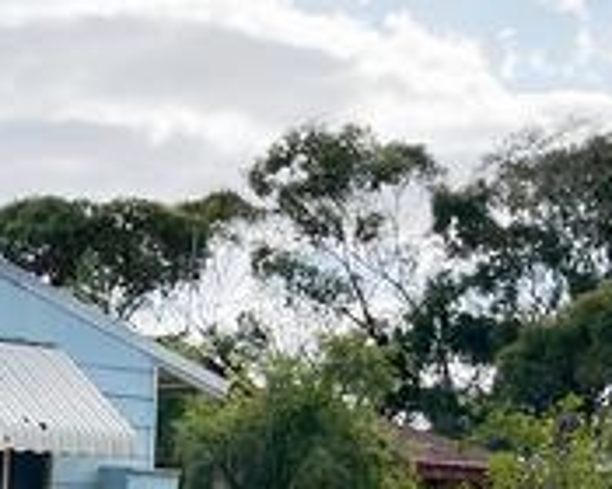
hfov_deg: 19.2
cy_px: 555
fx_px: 1576
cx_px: -308
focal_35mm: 87
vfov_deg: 17.0
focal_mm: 4.2
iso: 32
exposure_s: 1/3861
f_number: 1.6
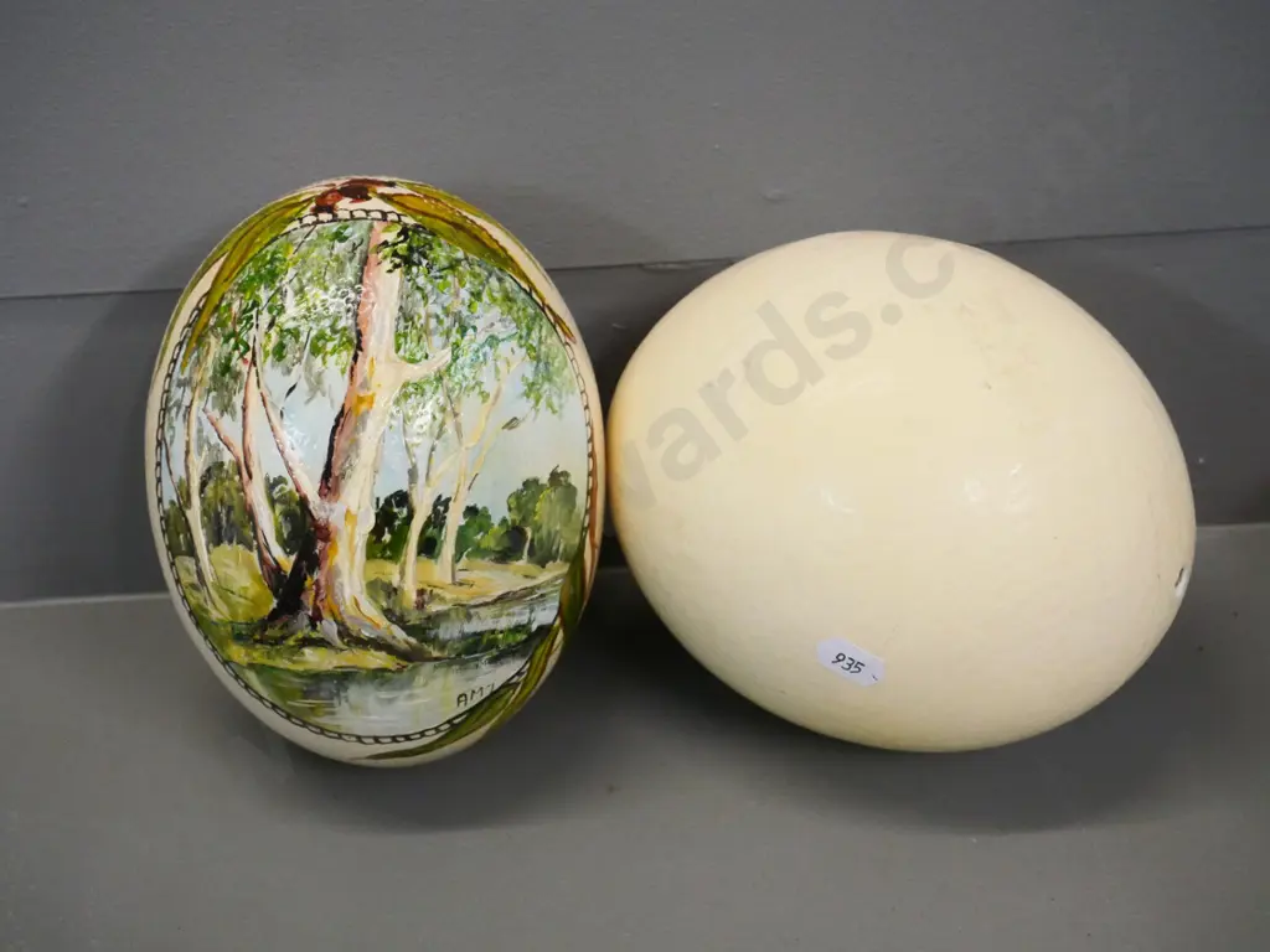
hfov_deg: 41.2
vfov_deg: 31.5
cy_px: 476
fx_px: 1688
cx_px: 635
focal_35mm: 46
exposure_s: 1/125
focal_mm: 23
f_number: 6.3
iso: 3200
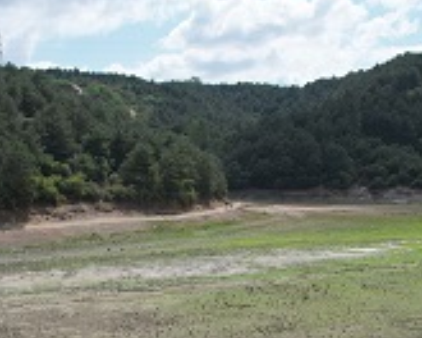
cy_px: 407
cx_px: 194
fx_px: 937
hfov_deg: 25.4
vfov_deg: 19.3
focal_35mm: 75
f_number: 2.8
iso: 200
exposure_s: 1/3200
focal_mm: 8.38
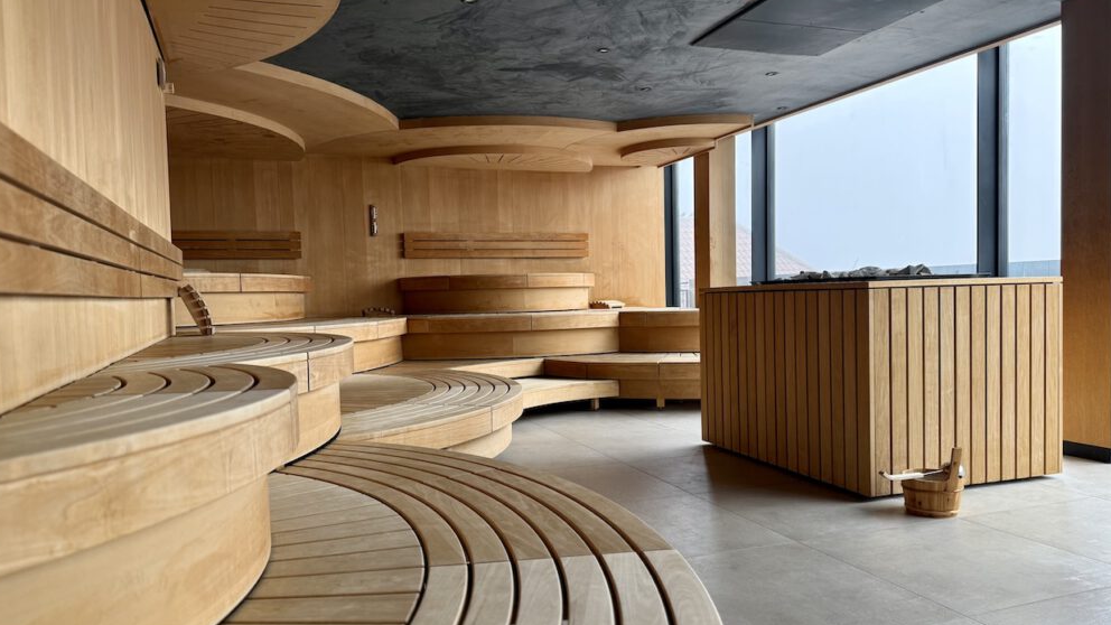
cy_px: 332
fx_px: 795
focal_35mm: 27
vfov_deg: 42.9
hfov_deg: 69.9
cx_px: 558
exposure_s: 1/229
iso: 100
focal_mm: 6.76
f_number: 1.78
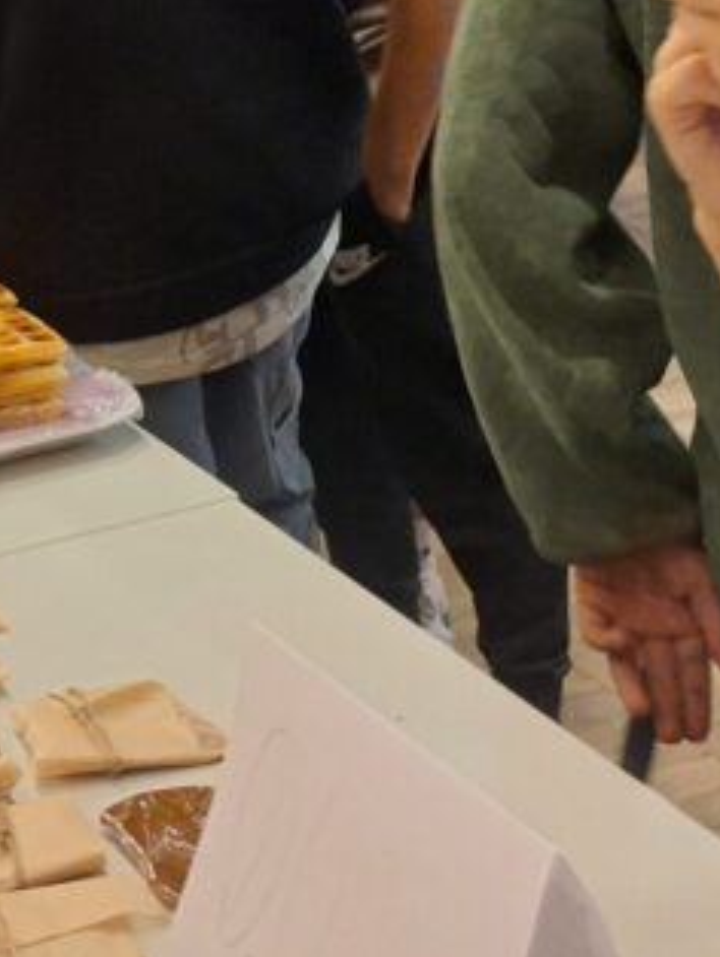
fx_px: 2077
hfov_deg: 19.0
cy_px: 46
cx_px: -34
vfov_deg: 25.0
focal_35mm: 75
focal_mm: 5.54
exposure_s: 1/50
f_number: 1.8
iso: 200
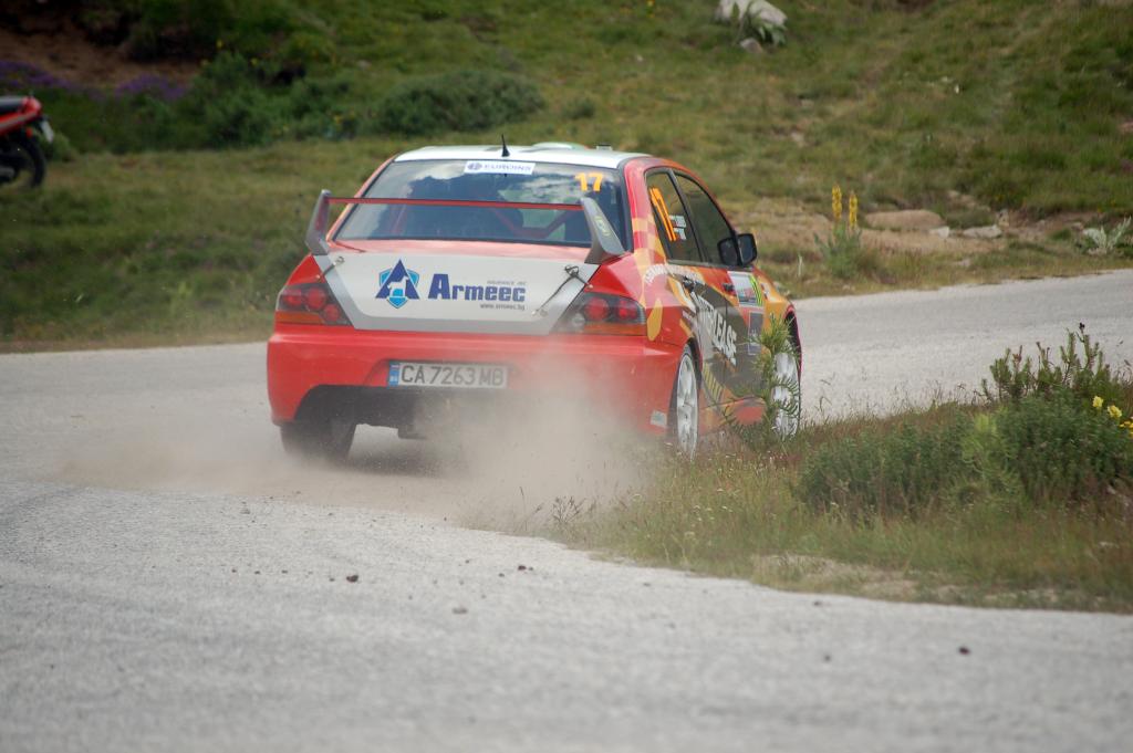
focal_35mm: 225
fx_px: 7075
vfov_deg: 6.1
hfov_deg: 9.2
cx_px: 566
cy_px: 376
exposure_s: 1/800
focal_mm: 150
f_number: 5.3
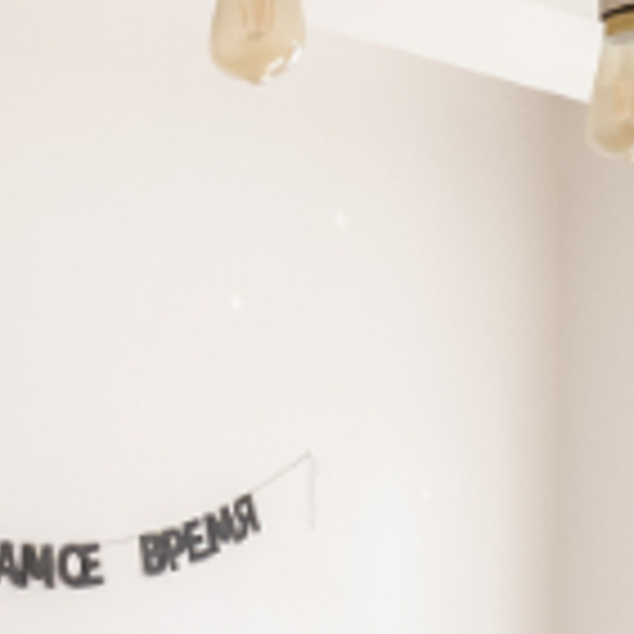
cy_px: 751
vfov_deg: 18.7
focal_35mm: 88
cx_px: -468
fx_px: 1823
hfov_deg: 16.8
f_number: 4
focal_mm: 7
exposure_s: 1/125
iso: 400
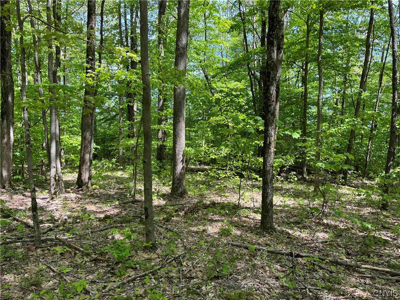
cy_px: 150
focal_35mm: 26
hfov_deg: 67.3
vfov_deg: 53.1
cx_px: 200
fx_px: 300
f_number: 1.6
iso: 50
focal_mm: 5.1
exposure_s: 1/334
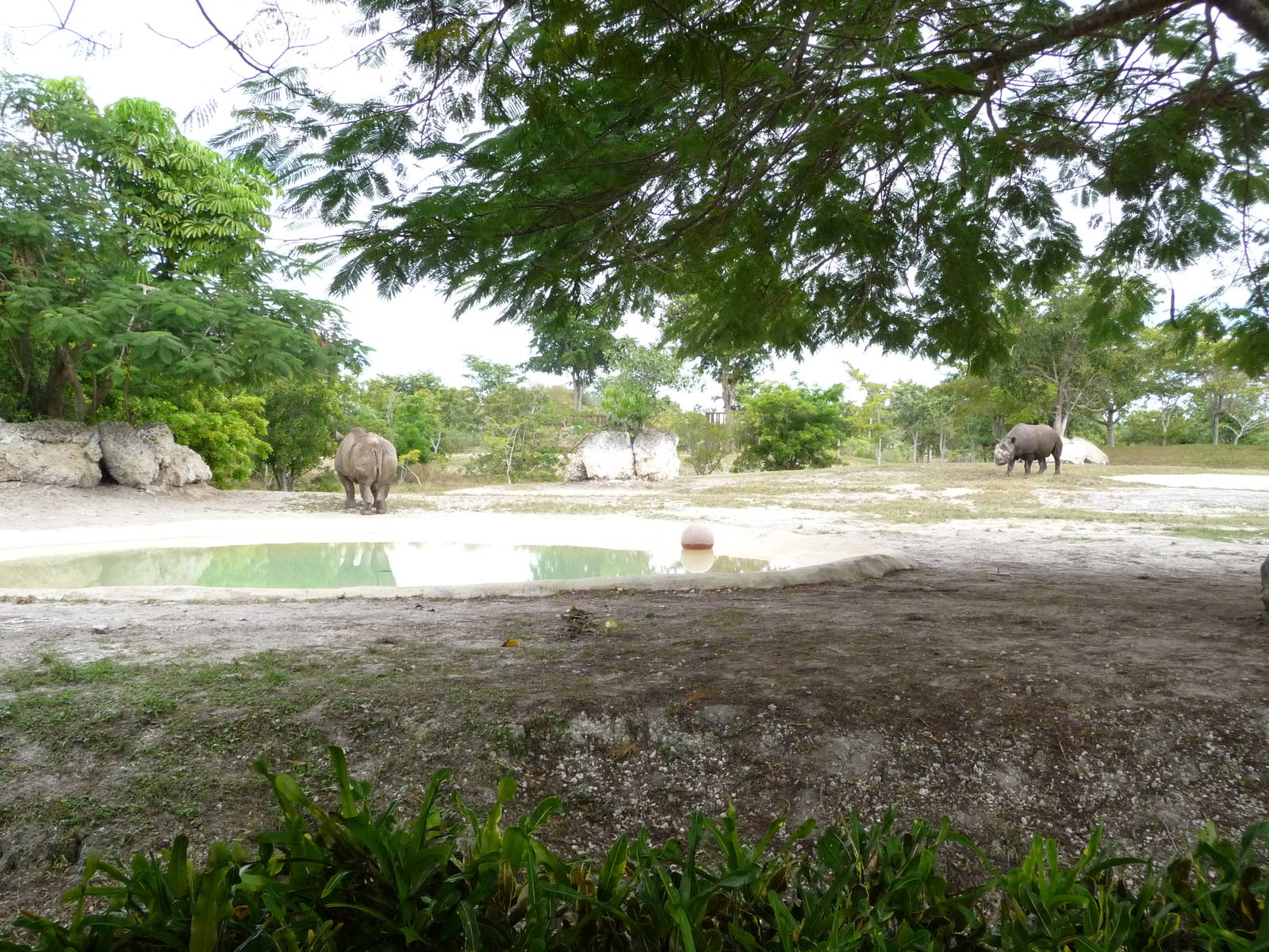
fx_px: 1466
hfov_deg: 46.8
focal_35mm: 40
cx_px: 634
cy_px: 476
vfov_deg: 36.0
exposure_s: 1/500
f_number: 3.9
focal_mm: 6.7
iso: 320
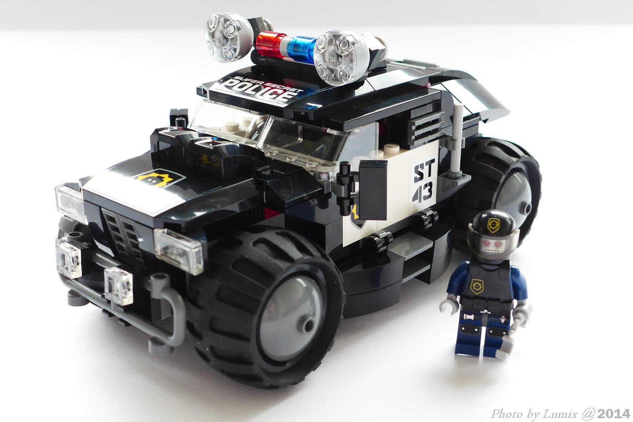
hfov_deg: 39.6
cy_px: 211
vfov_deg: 27.0
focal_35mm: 50
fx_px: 879
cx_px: 316
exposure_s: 1/20
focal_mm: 9.8
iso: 200
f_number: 2.8
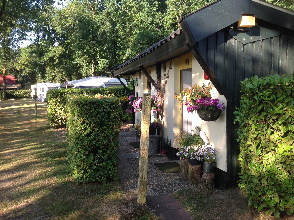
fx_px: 297
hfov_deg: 52.7
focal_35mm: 35
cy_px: 110
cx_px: 147
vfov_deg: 40.6
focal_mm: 4.28
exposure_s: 1/260
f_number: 2.4
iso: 50
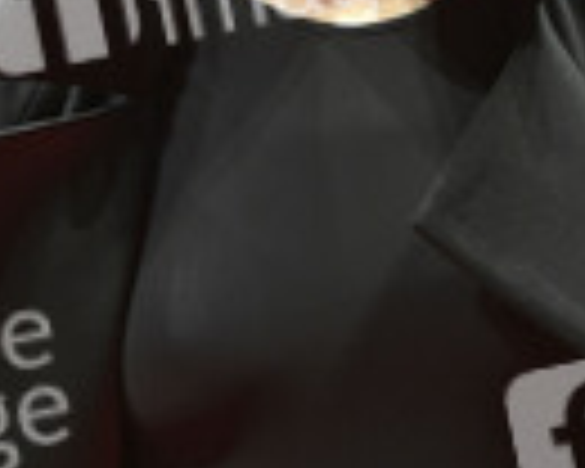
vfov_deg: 3.4
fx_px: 7982
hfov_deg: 4.2
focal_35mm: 461
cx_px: 328
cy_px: 194
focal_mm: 160
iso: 2000
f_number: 4.5
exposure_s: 1/250
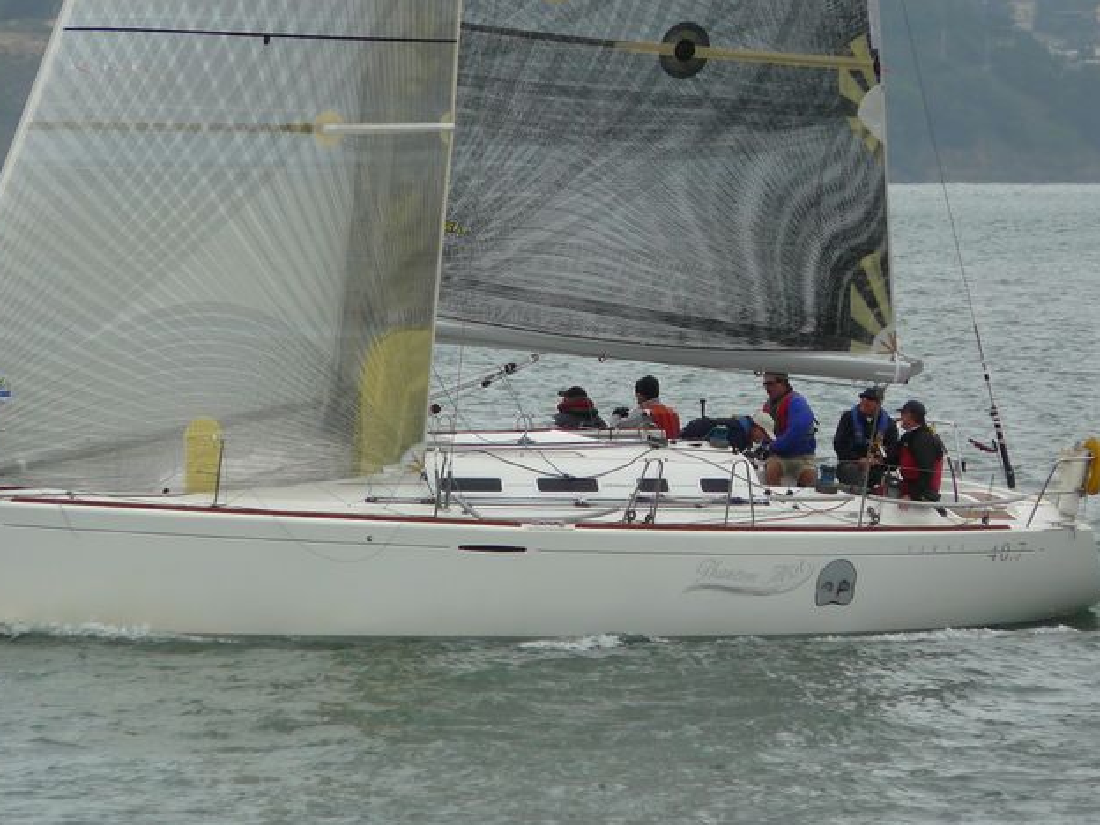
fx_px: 15476
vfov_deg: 3.1
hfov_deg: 4.1
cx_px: 513
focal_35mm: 487
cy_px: 356
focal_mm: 63.3
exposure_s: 1/640
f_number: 4
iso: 100
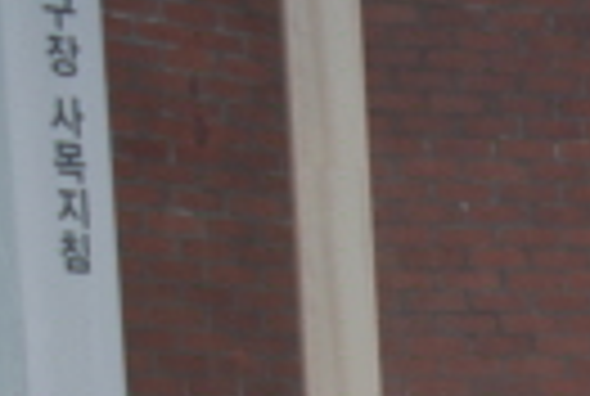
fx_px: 3280
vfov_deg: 6.5
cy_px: 976
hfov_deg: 9.3
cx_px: 1338
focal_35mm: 200
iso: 200
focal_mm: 25
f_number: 4.5
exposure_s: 1/60
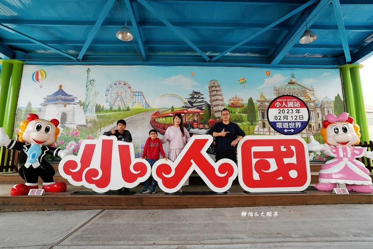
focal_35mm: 19
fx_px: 197
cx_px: 186
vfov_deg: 64.5
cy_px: 124
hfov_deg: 86.9
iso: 800
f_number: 6.3
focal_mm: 19
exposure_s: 1/160
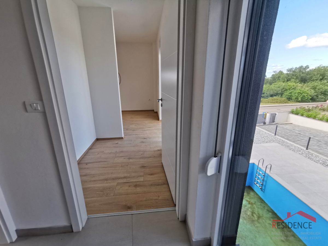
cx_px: 164
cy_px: 123
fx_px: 152
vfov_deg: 78.1
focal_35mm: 16
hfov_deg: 94.5
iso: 50
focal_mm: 2.35
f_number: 2.2
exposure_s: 1/142
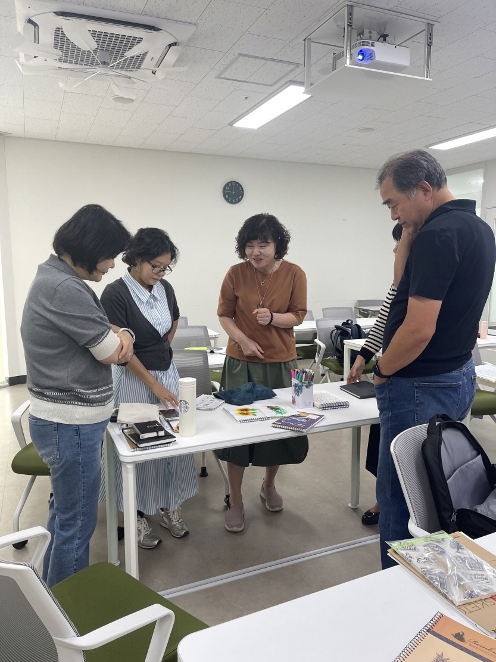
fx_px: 478
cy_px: 331
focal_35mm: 25
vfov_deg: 69.4
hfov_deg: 54.9
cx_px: 248
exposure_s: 1/120
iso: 100
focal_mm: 5.1
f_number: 1.6
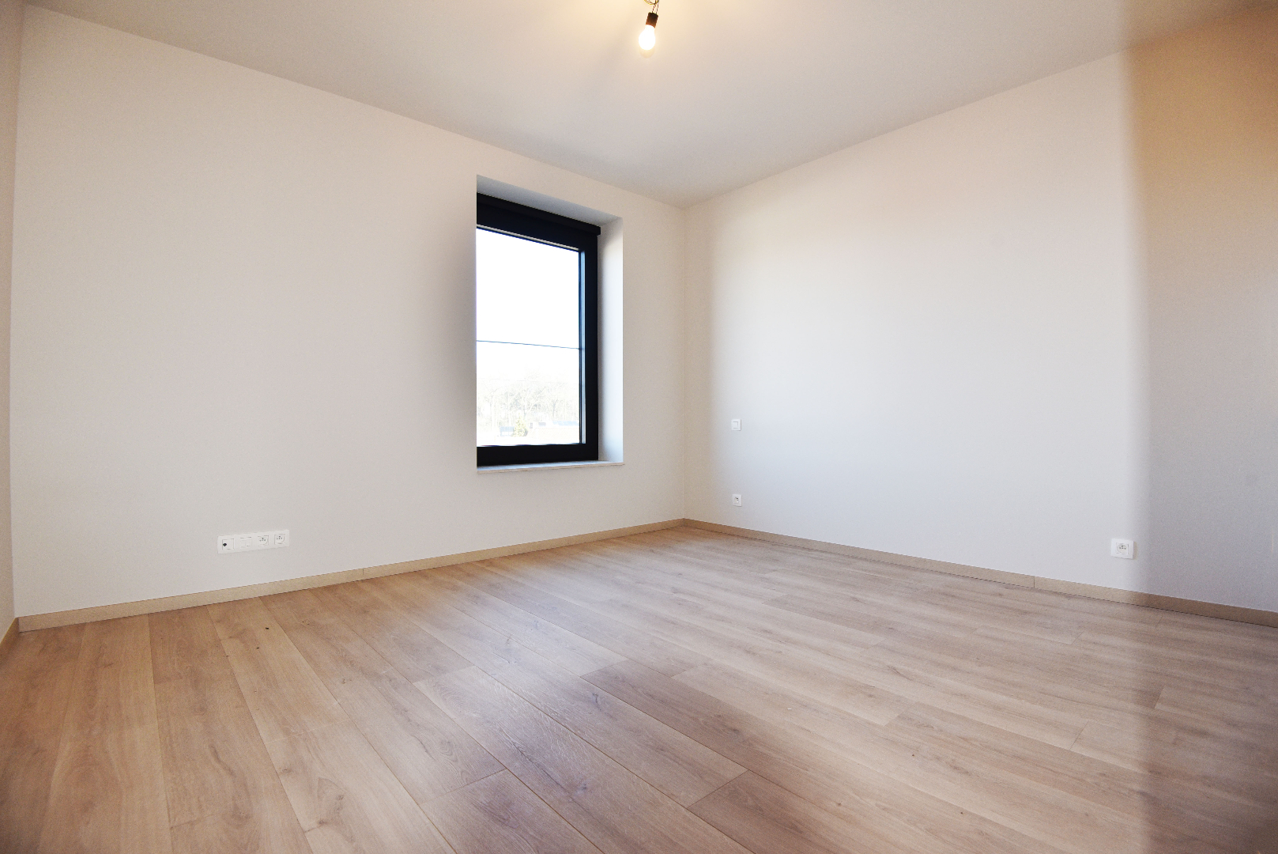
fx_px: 568
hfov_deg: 96.7
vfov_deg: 73.8
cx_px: 639
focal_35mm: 16
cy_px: 427
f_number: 5.6
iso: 640
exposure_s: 1/125
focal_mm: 16
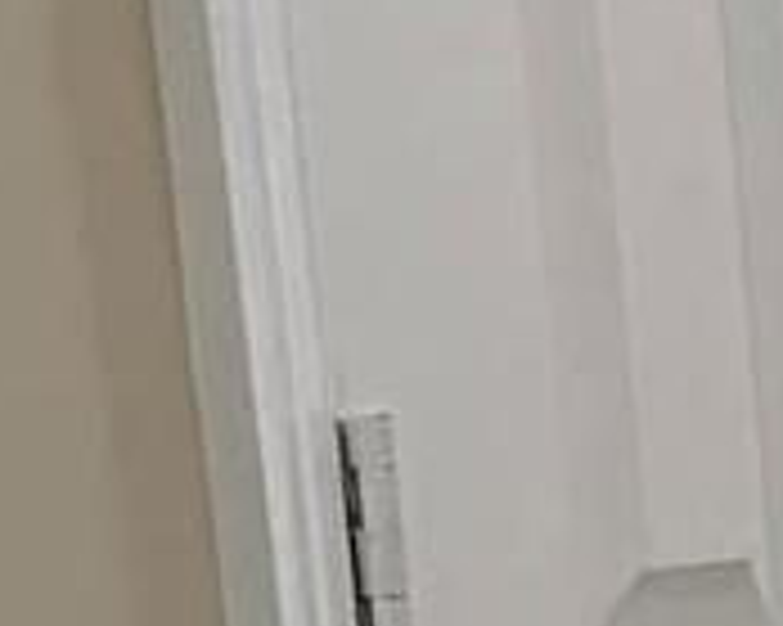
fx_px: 4864
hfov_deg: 7.2
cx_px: 2992
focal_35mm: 210
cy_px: 1184
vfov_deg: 7.1
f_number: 1.8
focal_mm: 4.25
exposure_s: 1/120
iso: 80
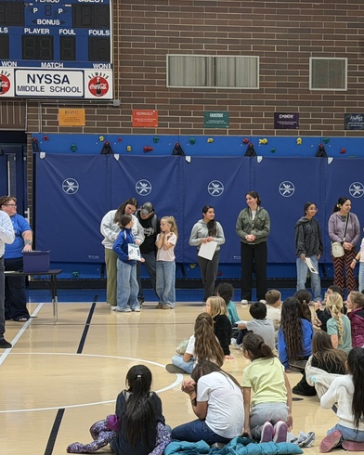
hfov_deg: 15.6
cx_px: 303
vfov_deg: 19.5
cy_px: 277
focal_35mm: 98
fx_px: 1320
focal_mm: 6.76
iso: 125
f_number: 1.78
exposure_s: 1/60
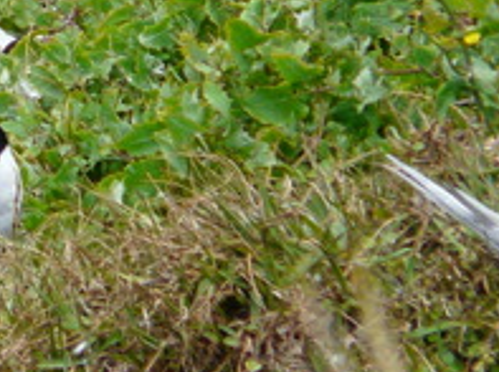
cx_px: -200
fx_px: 25094
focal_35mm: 1744
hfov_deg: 1.1
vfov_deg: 0.9
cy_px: 43
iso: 100
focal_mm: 82.8
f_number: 5.6
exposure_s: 1/320
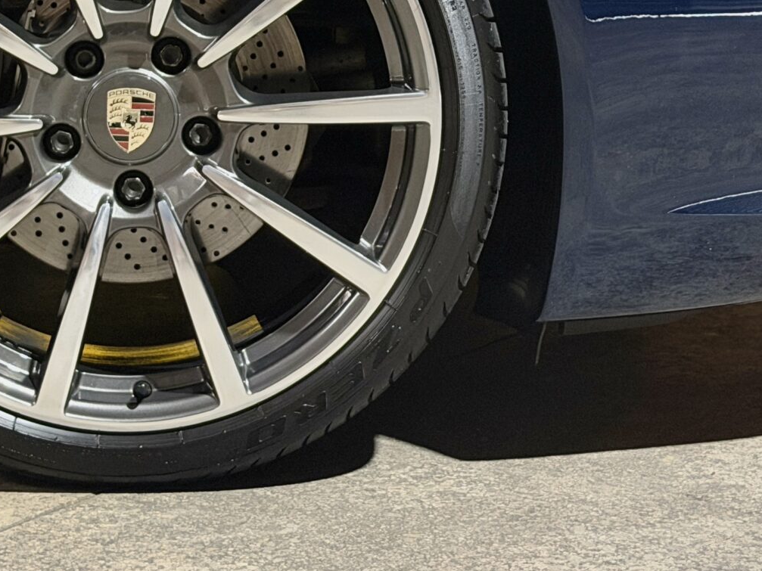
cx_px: 270
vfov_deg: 11.9
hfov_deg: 16.1
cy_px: -122
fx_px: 2685
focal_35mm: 122
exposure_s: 1/33
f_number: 1.78
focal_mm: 6.76
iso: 500
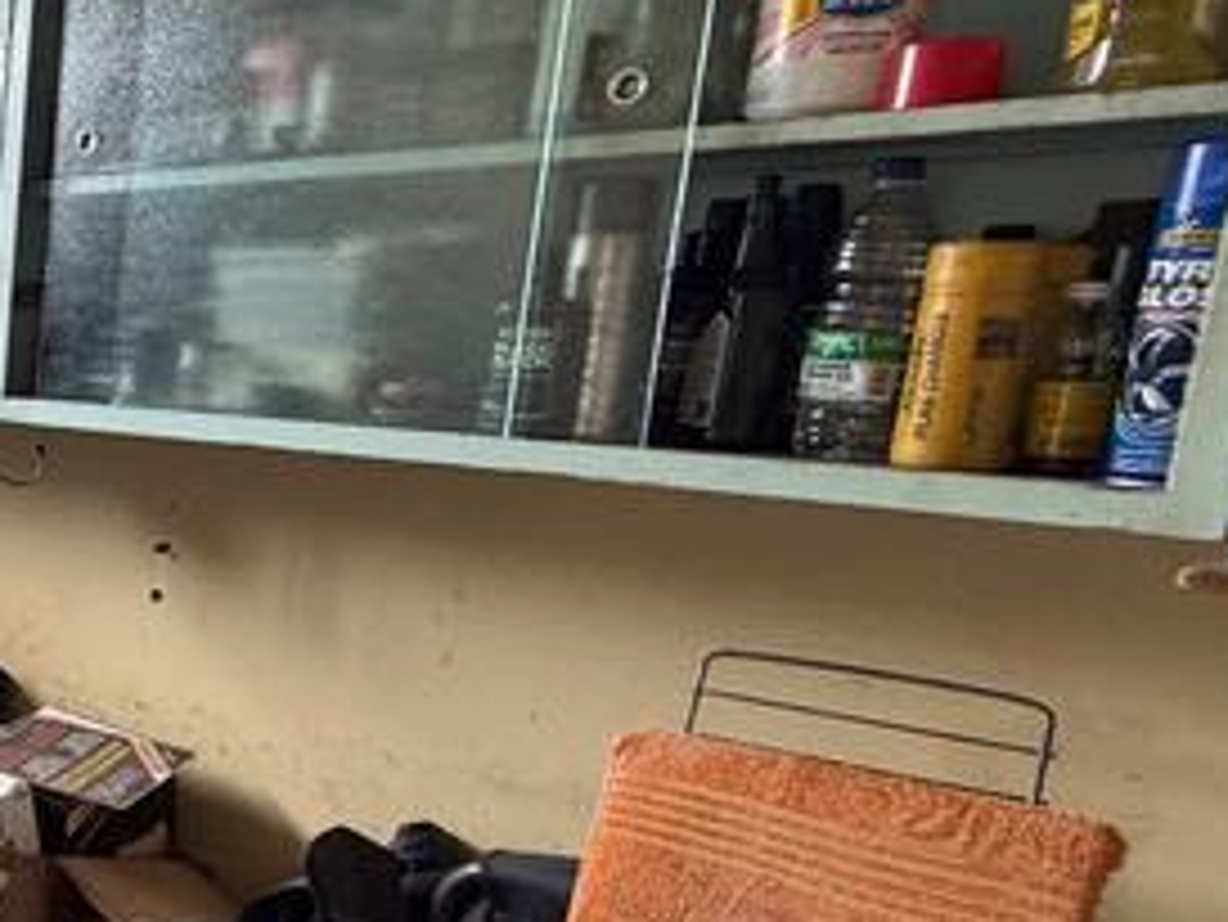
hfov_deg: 30.7
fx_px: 1455
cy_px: 571
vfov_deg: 35.0
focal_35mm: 41
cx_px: -513
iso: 320
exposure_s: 1/102
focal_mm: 2.22
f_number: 2.2
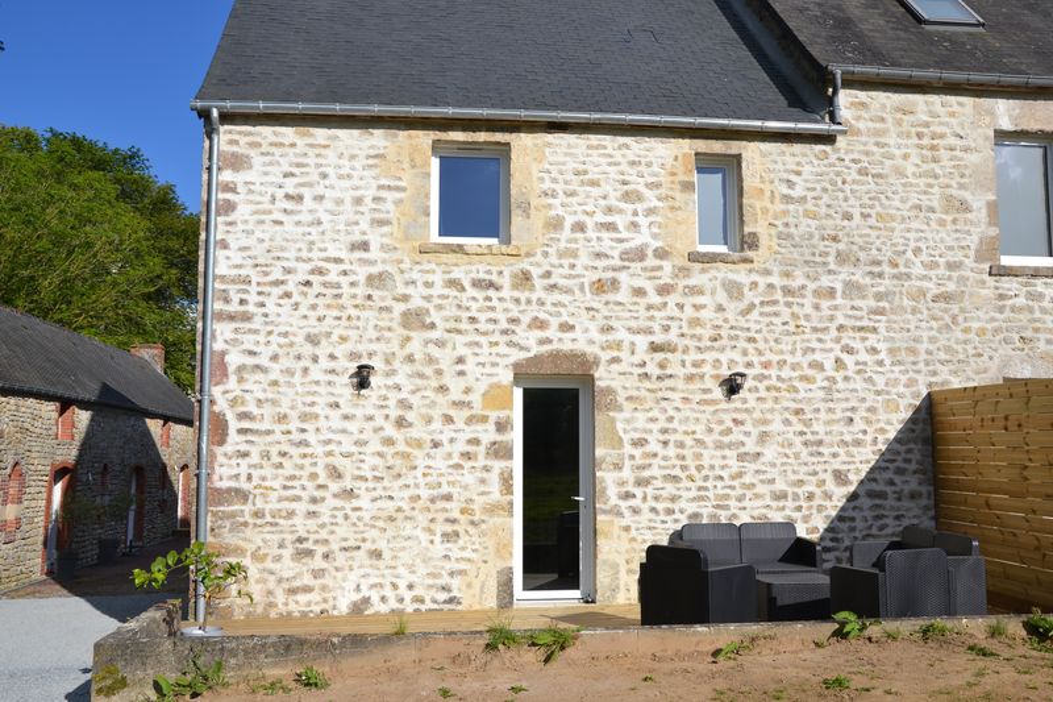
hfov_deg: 57.2
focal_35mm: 33
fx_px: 965
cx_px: 526
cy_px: 351
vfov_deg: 40.0
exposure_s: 1/320
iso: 100
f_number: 9
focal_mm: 22
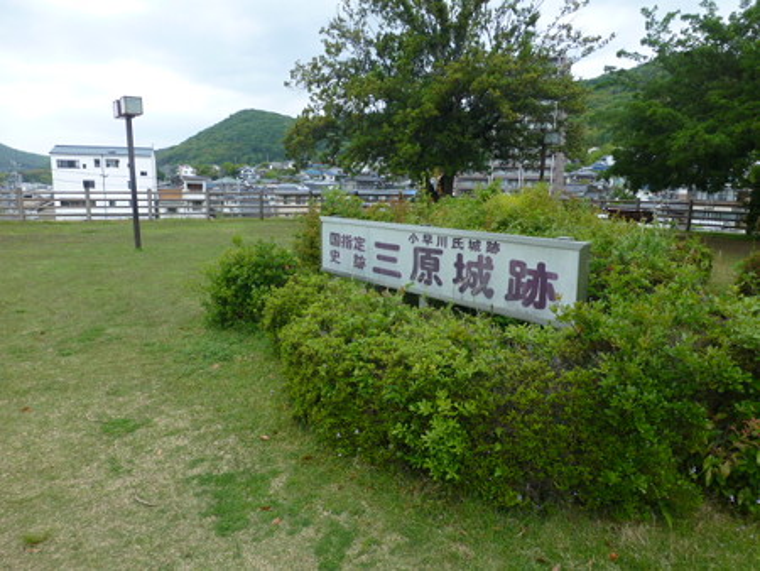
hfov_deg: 71.6
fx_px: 527
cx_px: 380
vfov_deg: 56.9
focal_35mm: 24
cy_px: 286
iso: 100
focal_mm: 4.3
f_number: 4
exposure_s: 1/400
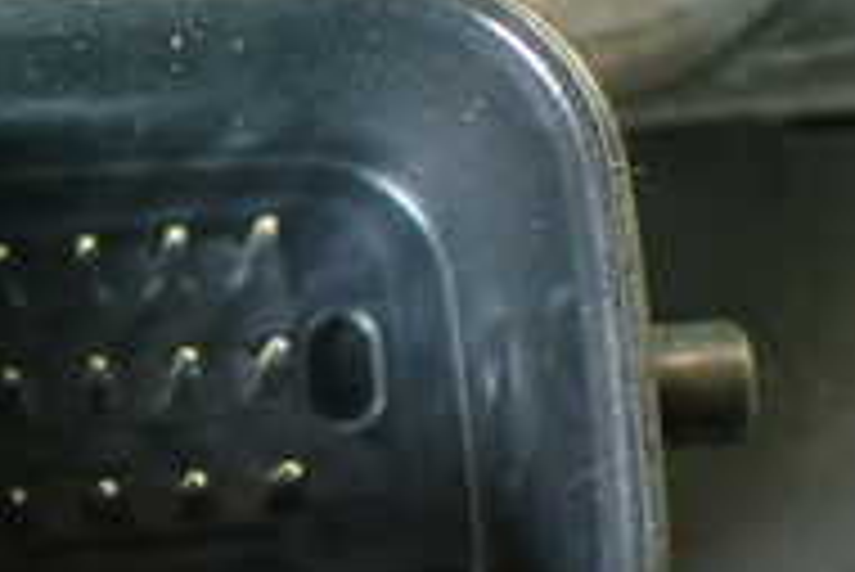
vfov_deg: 12.9
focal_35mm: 105
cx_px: -171
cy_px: 527
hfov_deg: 18.4
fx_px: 2496
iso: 500
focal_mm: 5.79
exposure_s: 1/30
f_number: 2.4
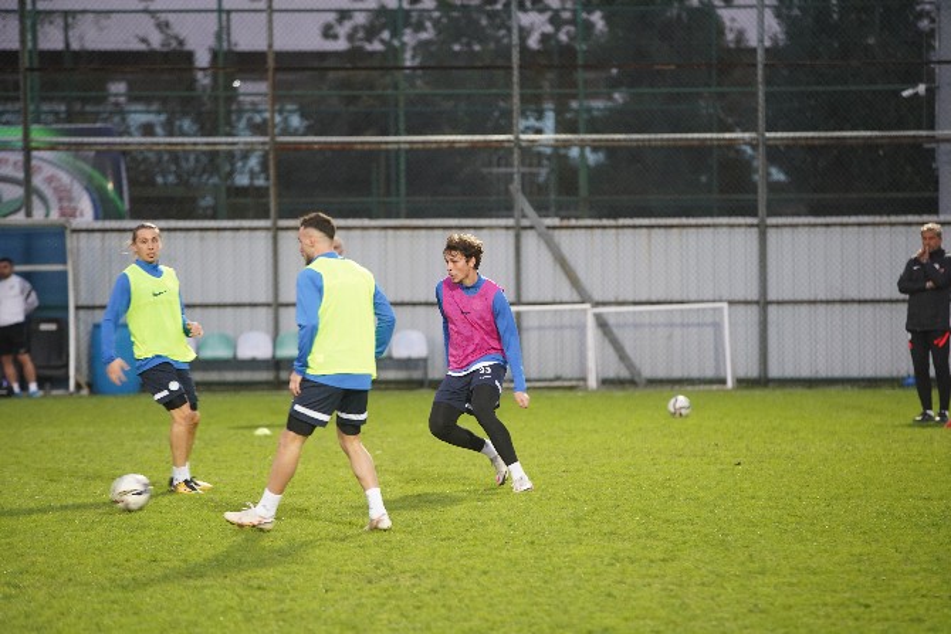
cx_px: 476
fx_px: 5284
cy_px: 317
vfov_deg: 6.9
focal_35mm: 200
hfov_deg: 10.3
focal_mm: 200
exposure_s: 1/250
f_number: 3.2
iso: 2000
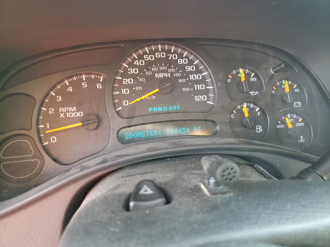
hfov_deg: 67.3
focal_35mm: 26
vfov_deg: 53.1
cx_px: 165
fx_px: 248
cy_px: 124
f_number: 1.5
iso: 291
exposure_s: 1/50
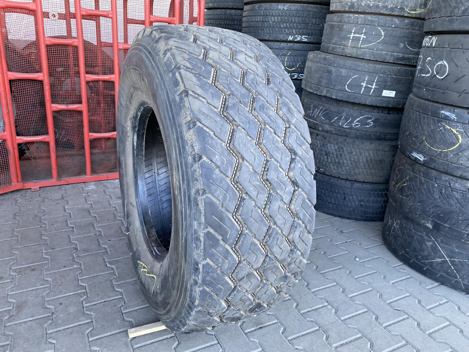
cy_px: 176
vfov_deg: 53.1
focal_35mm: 26
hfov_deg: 67.3
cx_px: 234
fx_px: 352
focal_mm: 4.25
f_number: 1.8
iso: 100
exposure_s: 1/121
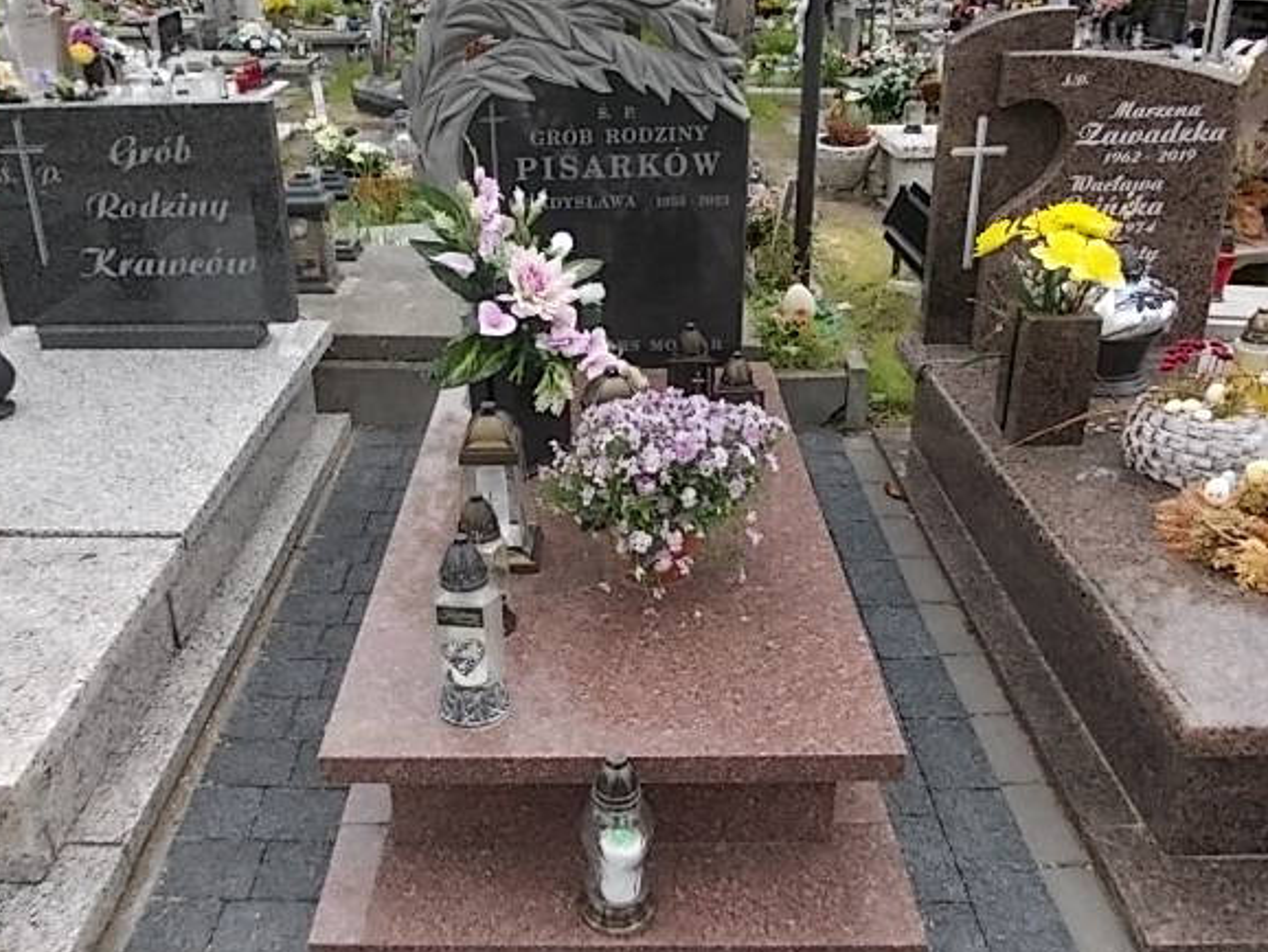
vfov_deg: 45.5
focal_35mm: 31
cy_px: 456
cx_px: 570
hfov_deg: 58.2
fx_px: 1136
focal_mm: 4
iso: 80
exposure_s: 1/160
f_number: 2.7
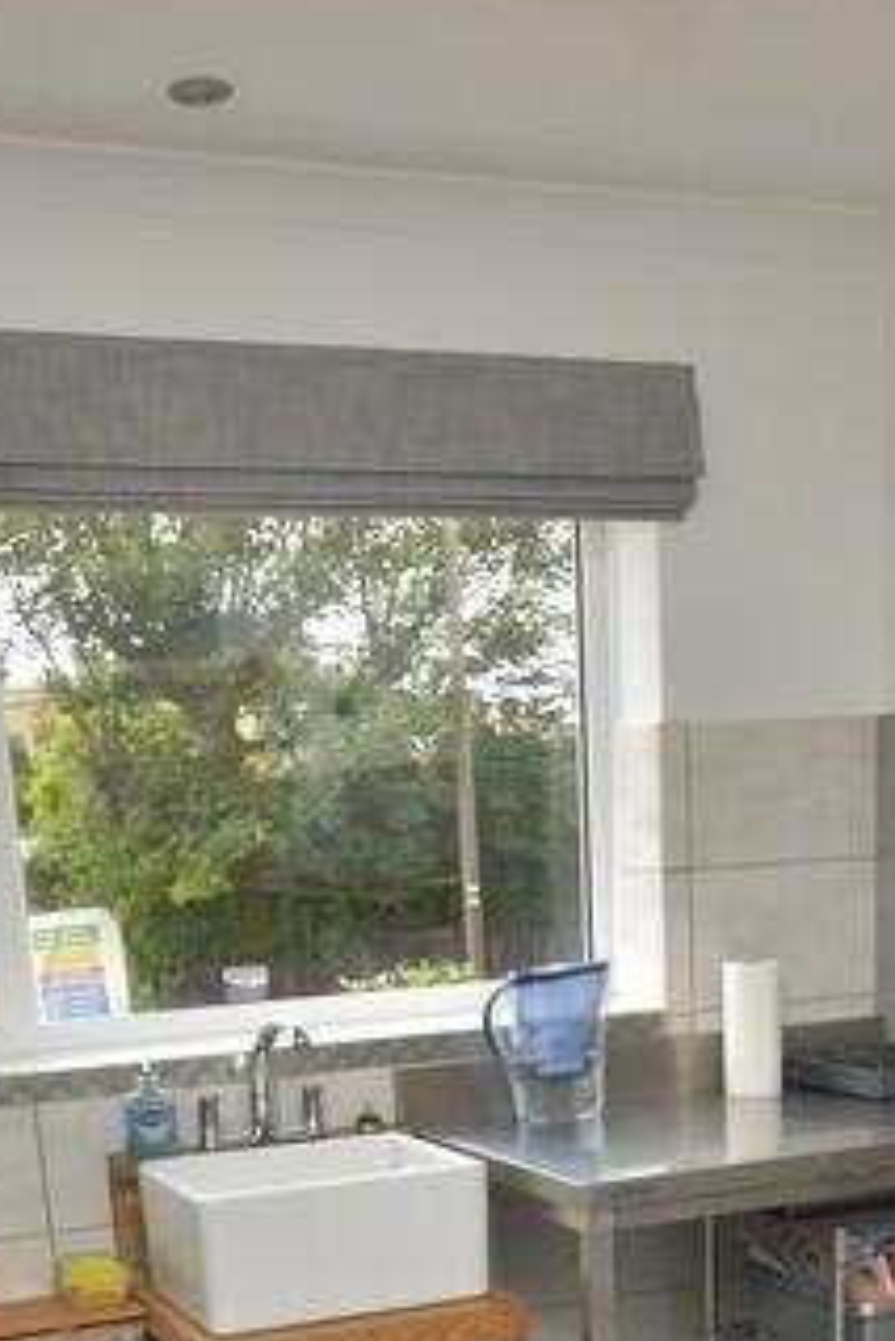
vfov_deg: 37.3
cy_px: 1303
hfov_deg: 28.1
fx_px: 1788
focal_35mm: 48
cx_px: 408
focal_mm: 10
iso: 400
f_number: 7.1
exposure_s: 1/160
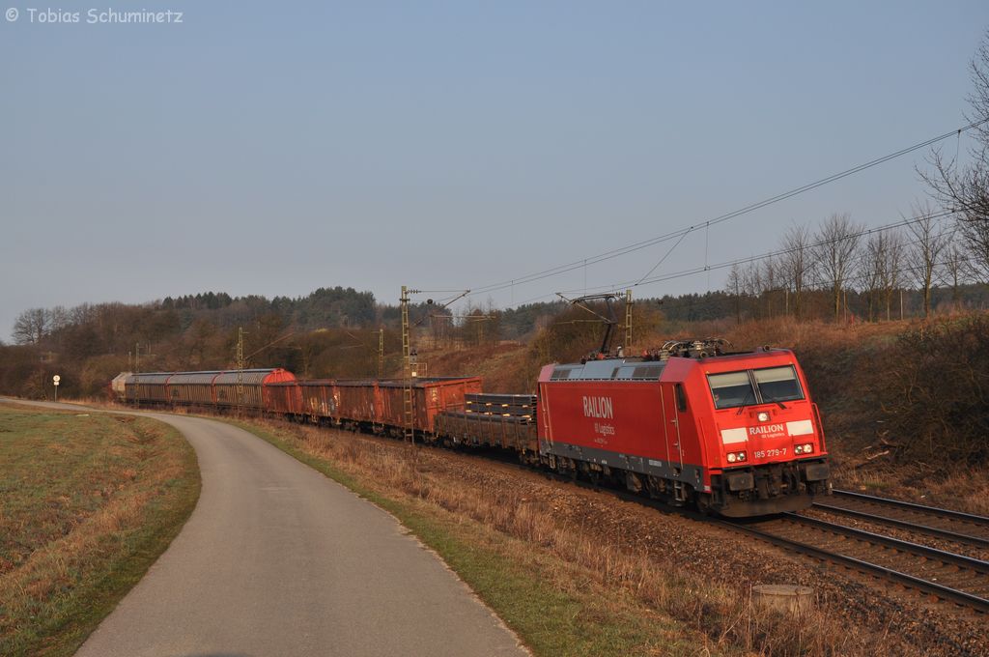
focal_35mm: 52
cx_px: 494
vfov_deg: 25.7
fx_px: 1440
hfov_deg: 37.9
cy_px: 328
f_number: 9
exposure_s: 1/500
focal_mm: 35
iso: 320
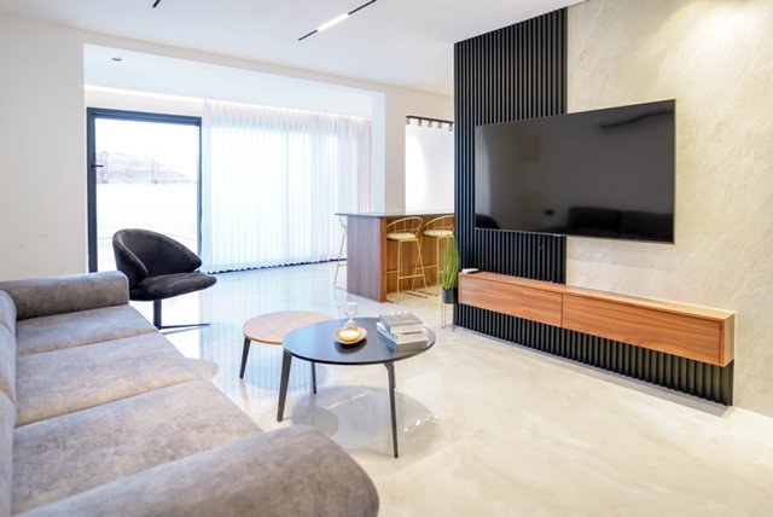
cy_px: 258
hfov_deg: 86.9
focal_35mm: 19
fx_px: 408
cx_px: 386
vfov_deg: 64.7
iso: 200
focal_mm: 19
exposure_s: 1/30
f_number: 2.8
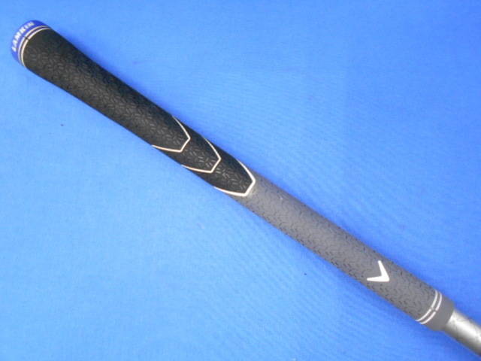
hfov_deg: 67.3
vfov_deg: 53.1
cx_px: 240
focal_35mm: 26
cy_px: 180
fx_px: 361
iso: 400
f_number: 3.2
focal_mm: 4.6
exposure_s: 1/25
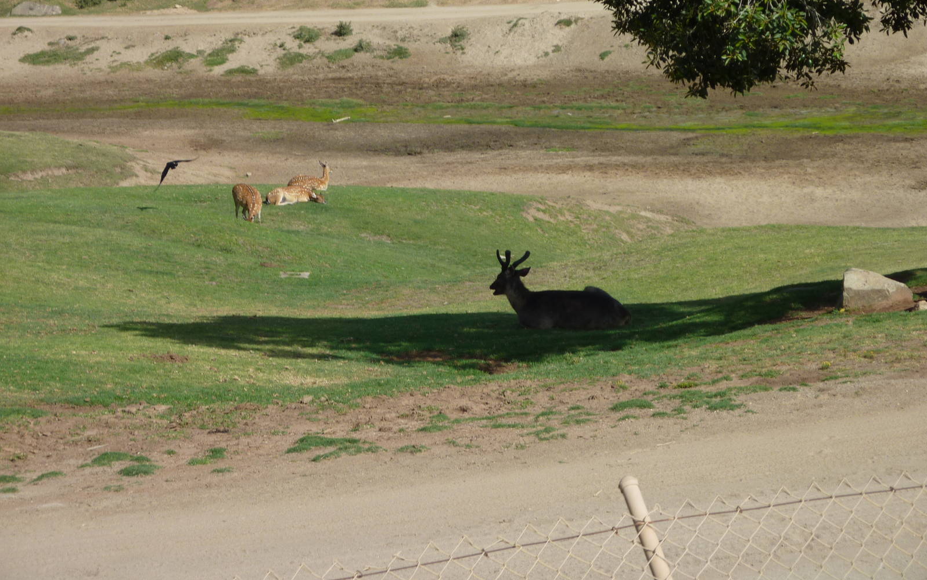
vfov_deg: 9.6
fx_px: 3436
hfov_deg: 15.4
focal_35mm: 136
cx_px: 464
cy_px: 237
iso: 80
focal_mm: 21
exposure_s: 1/500
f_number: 5.6
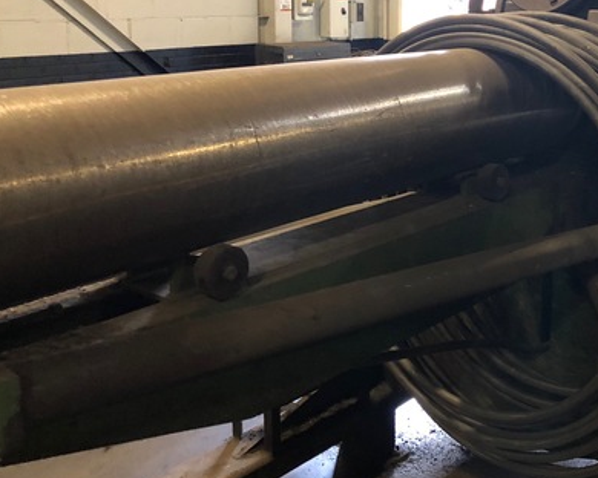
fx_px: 867
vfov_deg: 30.5
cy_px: 142
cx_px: 481
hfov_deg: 36.7
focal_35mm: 49
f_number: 1.8
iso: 100
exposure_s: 1/15
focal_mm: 3.99
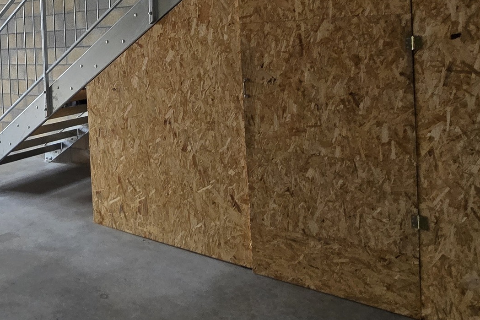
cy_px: 53
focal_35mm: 33
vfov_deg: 38.1
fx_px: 440
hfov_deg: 48.7
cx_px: 17
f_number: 2.2
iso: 200
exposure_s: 1/50
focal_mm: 2.2
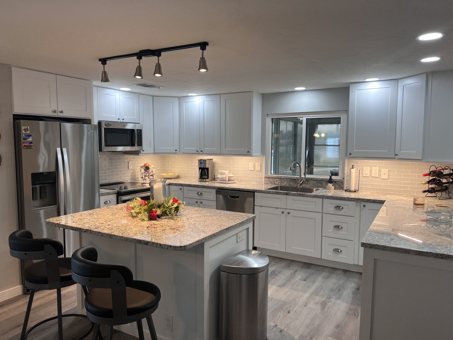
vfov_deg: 53.1
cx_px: 226
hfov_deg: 67.3
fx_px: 340
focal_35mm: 26
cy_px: 170
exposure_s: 1/120
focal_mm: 5.7
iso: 64
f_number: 1.5
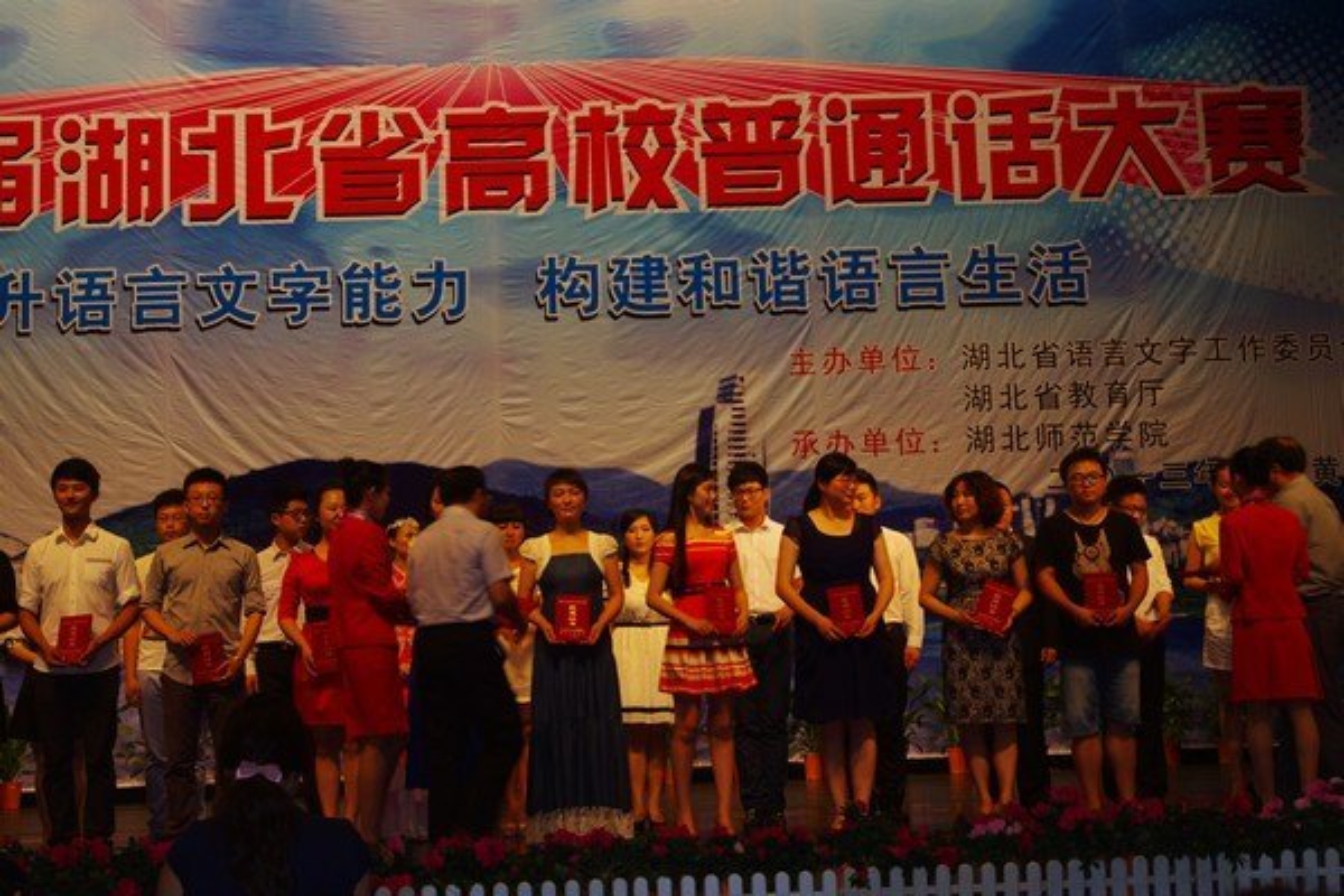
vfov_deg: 26.0
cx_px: 672
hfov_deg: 38.2
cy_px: 448
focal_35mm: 52
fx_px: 1941
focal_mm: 35
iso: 400
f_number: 8
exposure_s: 1/25
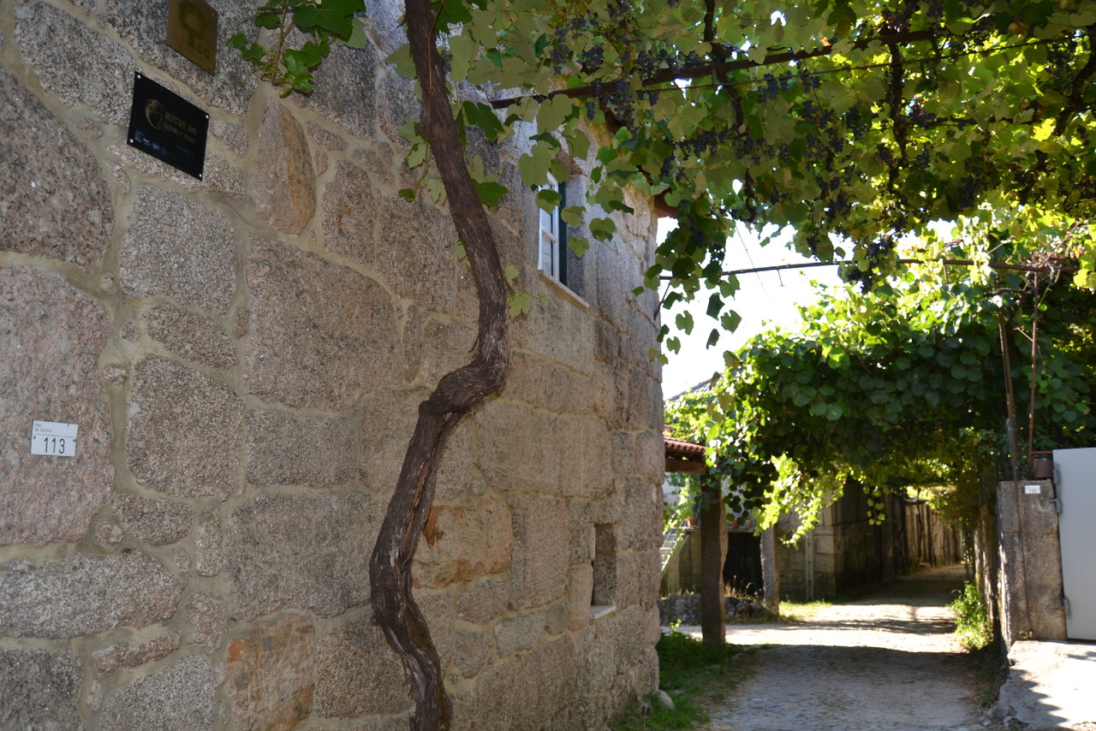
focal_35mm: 30
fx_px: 913
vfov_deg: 43.6
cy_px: 366
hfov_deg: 61.9
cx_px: 548
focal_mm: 20
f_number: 4
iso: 110
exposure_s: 1/125
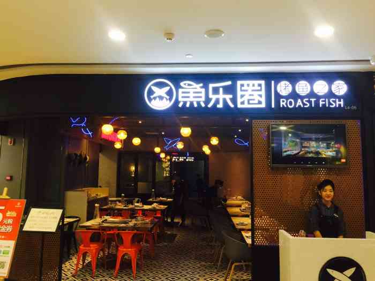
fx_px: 314
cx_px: 188
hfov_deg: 61.7
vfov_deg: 48.2
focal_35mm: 29
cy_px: 140
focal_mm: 4.15
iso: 64
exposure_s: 1/33
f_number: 2.2
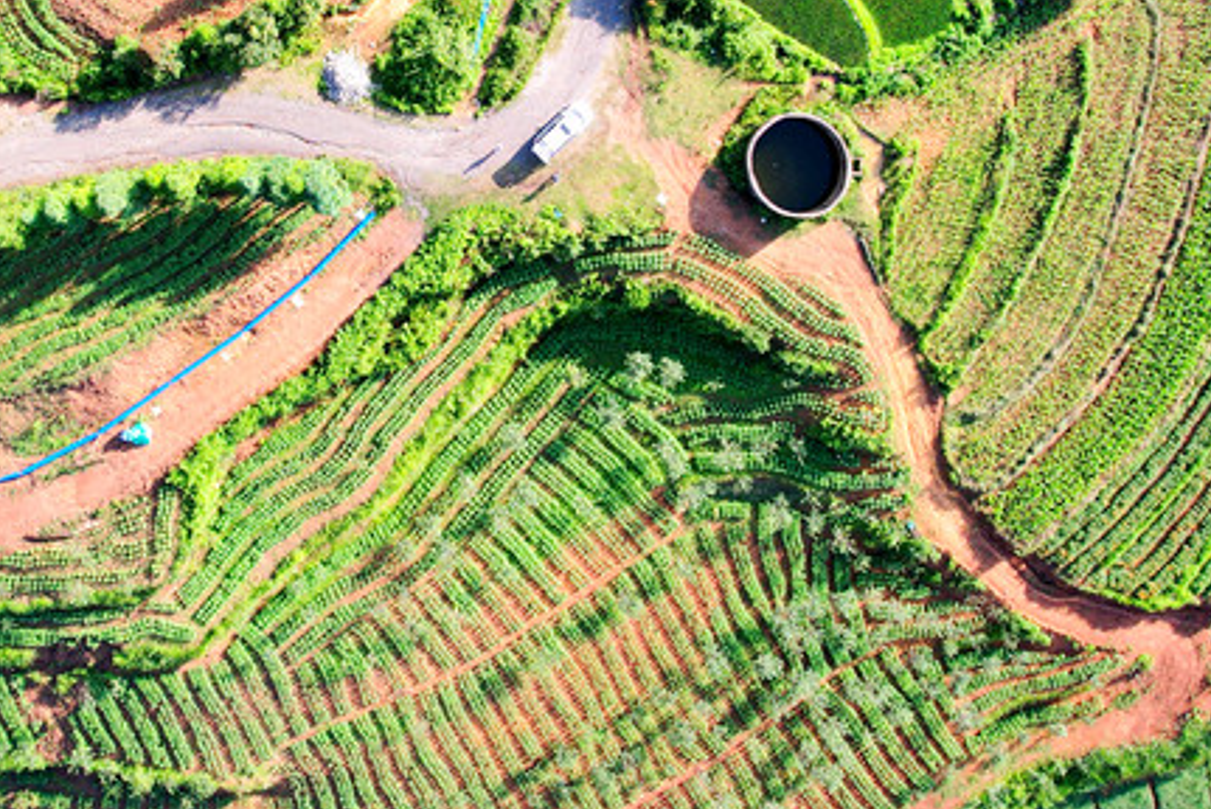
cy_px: 176
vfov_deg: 26.1
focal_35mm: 51
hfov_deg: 38.7
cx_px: 472
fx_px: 1717
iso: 110
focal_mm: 8.38
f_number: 2.8
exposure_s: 1/500
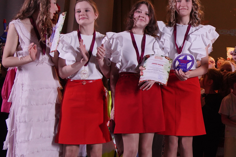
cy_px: 92
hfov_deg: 30.2
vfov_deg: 20.9
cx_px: 187
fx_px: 426
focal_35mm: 65
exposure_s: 1/500
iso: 3200
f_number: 5
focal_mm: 35
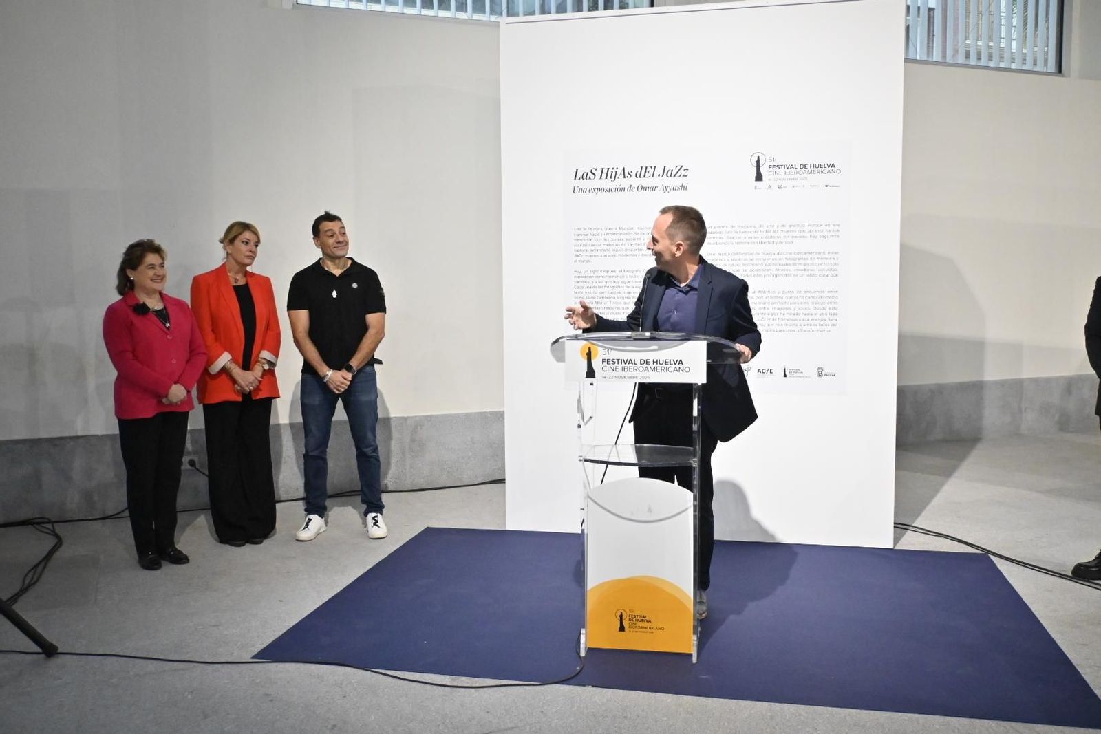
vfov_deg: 40.8
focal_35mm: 32
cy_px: 367
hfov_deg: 58.3
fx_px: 986
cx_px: 550
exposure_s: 1/160
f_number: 4.5
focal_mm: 21.5
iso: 3200
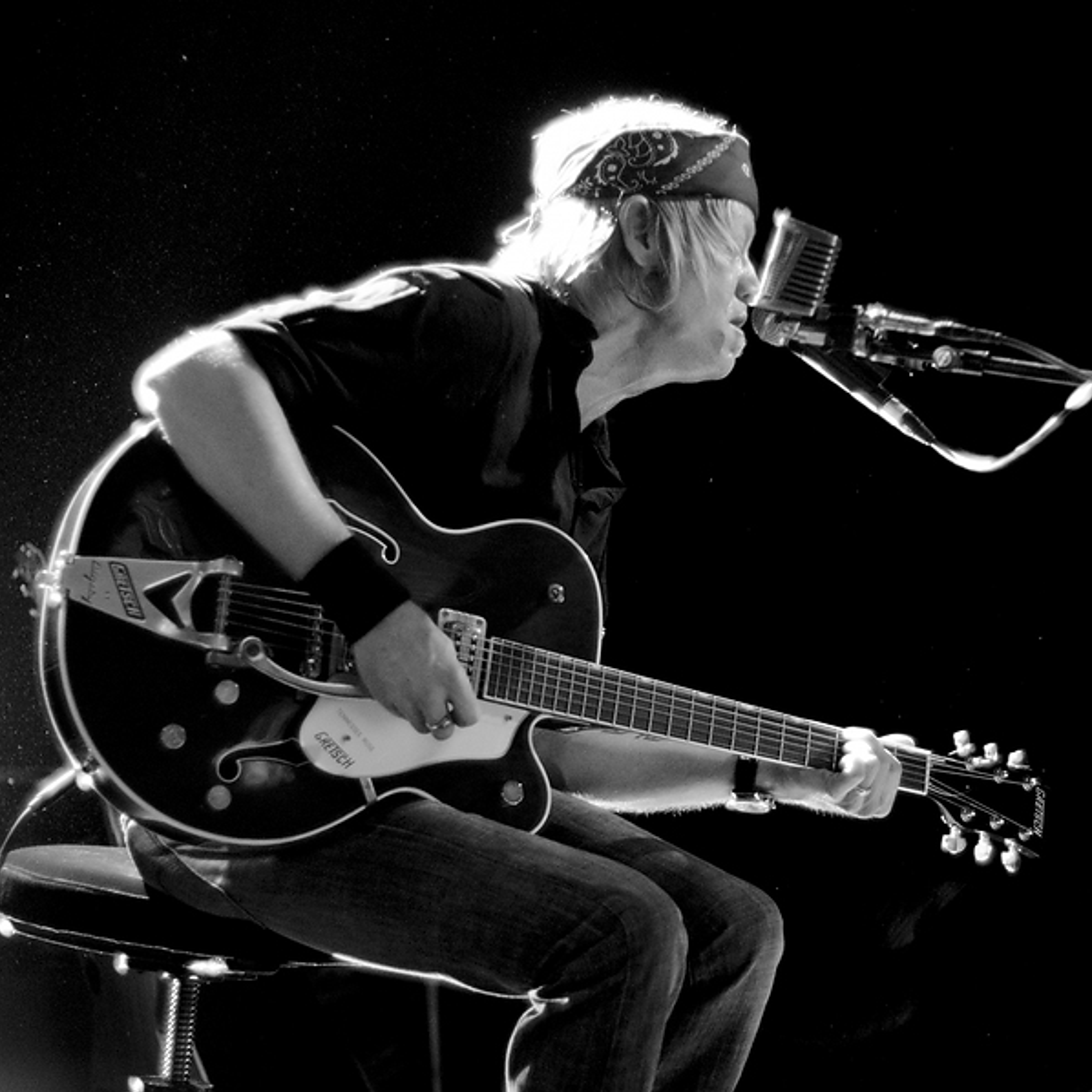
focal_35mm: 96
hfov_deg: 18.1
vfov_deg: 18.1
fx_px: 3426
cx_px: 674
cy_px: 546
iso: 800
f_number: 1.4
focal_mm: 50
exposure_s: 1/80
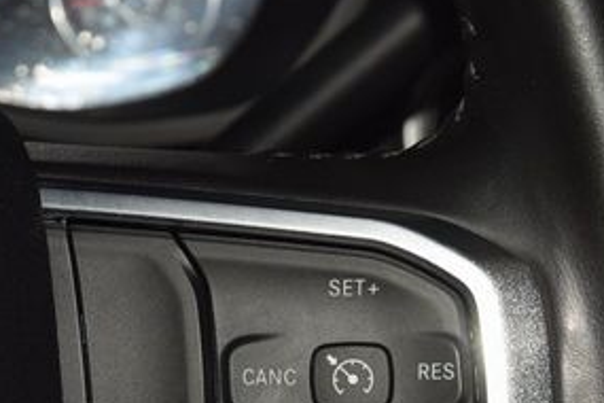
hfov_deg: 8.7
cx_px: 352
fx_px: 3959
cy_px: 357
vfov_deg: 5.8
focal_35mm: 236
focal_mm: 70
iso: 100
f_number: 8
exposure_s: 1/125
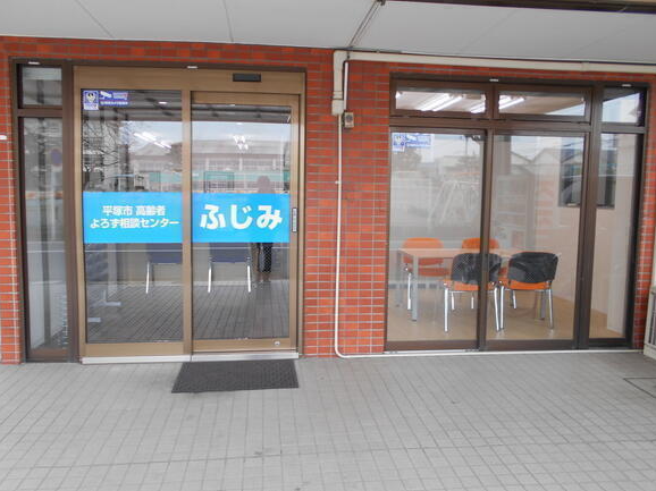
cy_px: 237
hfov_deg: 65.3
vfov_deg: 51.3
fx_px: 511
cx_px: 330
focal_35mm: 27
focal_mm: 4.6
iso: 80
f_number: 3.2
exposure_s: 1/40
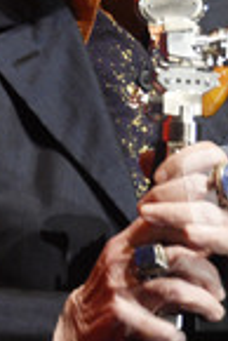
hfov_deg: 6.4
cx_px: 90
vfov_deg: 9.5
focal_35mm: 215
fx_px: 2037
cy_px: 59
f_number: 5.6
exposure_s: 1/125
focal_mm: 78
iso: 5000
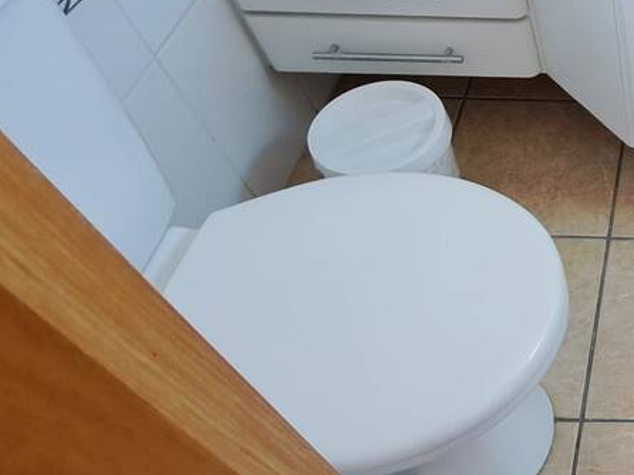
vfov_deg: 33.8
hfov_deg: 34.0
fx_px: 769
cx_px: 797
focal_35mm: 42
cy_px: 139
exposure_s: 1/33
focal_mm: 1.74
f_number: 2.2
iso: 160
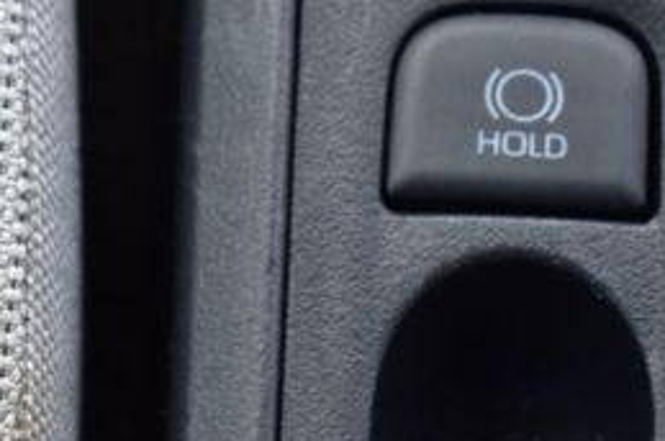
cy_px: 362
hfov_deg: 10.1
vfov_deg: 6.7
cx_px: 280
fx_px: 3768
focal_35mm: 204
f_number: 7.1
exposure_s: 1/25
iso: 400
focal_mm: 55
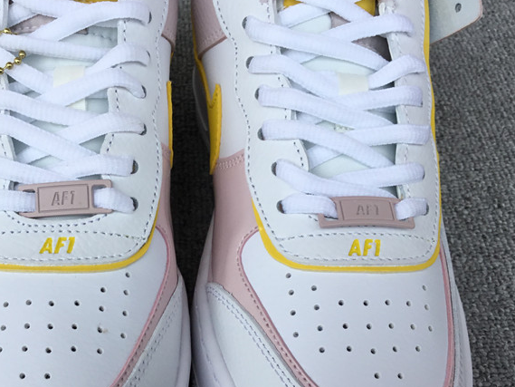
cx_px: 178
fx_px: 729
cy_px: 271
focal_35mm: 49
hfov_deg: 38.5
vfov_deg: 29.4
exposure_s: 1/550
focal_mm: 3.3
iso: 25
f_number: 2.4
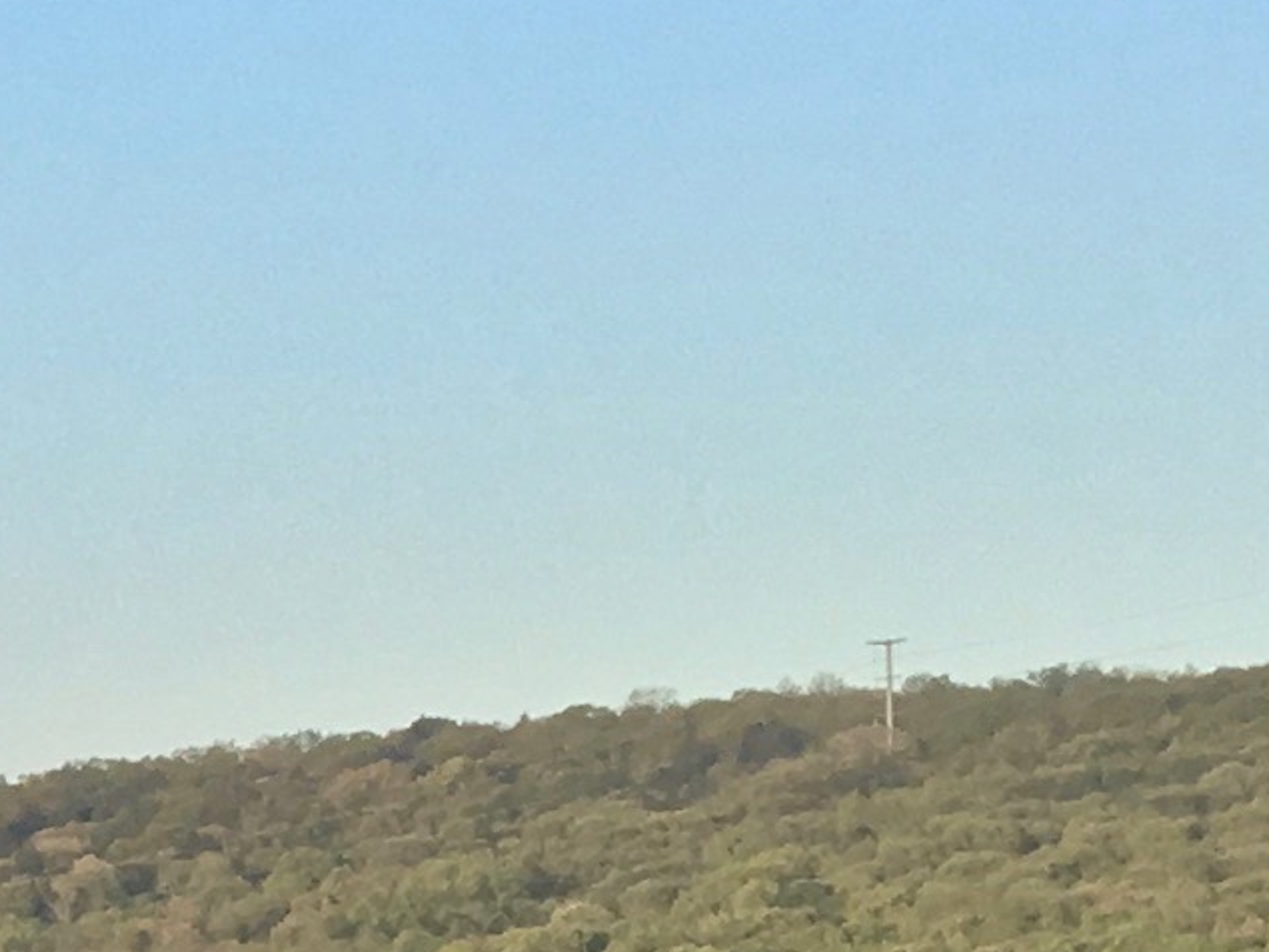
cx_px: -1527
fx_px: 6749
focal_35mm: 184
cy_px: 1359
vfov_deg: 7.9
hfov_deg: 9.8
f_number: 2.2
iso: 25
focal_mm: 4.15
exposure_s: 1/432
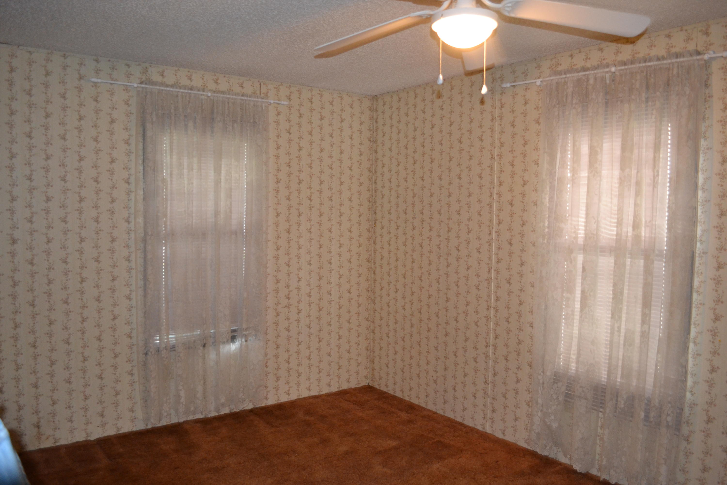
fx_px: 545
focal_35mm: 27
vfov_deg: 47.9
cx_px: 364
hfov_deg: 67.4
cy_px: 242
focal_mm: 18
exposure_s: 1/60
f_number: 3.5
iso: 1600
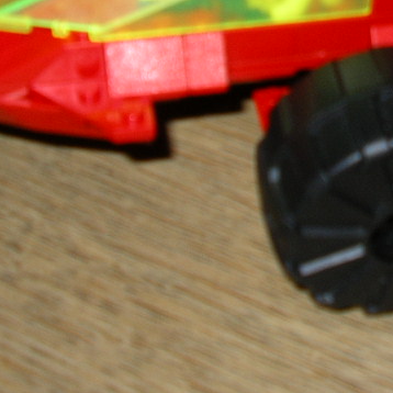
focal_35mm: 96
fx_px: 1233
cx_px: 465
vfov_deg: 17.6
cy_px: -10
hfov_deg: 17.3
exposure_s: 1/60
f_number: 2.9
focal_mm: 5.8
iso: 50
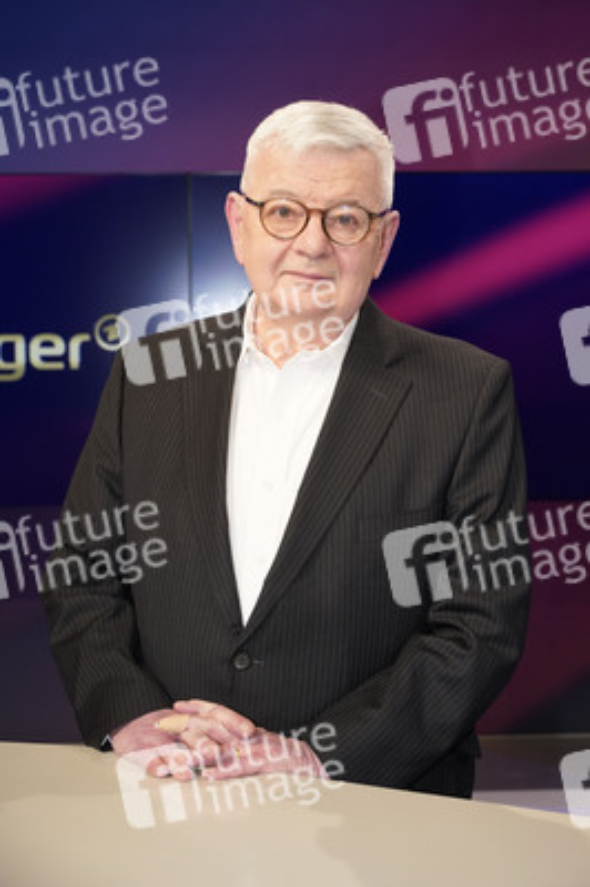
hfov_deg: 23.3
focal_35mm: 58
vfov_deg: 34.5
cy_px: 444
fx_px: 1428
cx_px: 295
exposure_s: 1/125
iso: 2000
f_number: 5.6
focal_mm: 58
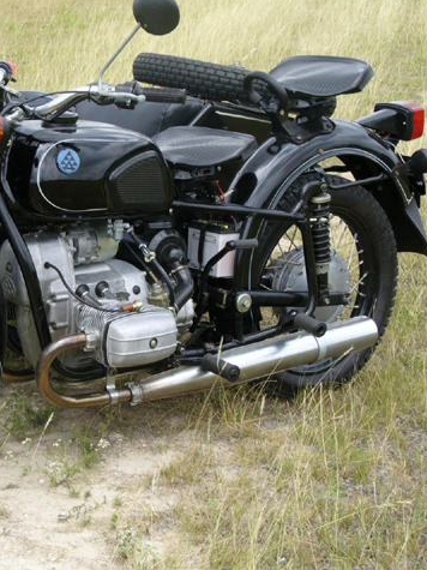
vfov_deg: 21.1
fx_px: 1530
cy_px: 283
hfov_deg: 15.8
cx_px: 76
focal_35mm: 93
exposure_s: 1/125
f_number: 6.4
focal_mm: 11.4
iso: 80
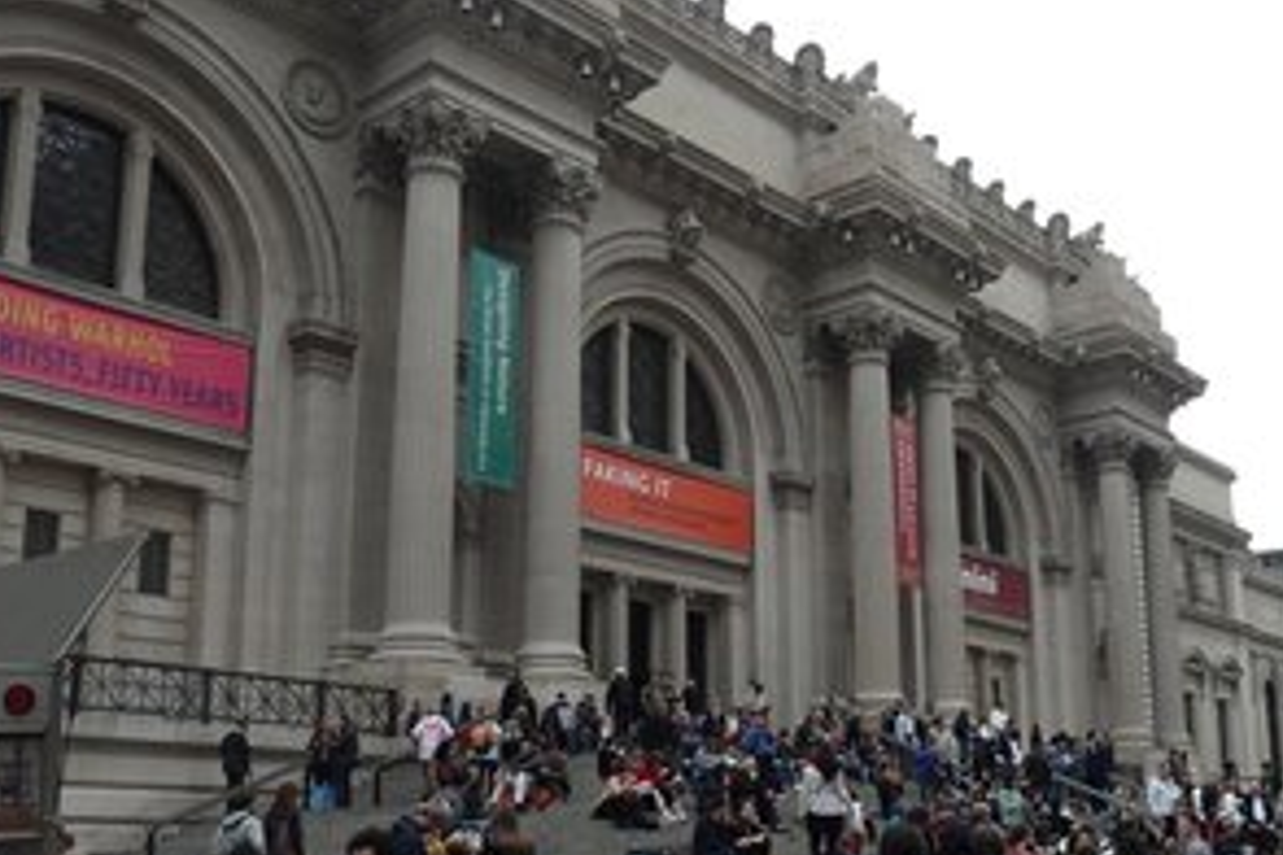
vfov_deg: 32.4
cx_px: 772
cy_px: 556
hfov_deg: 47.1
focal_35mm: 41
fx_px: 1461
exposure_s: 1/125
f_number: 4
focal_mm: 4.6
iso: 100
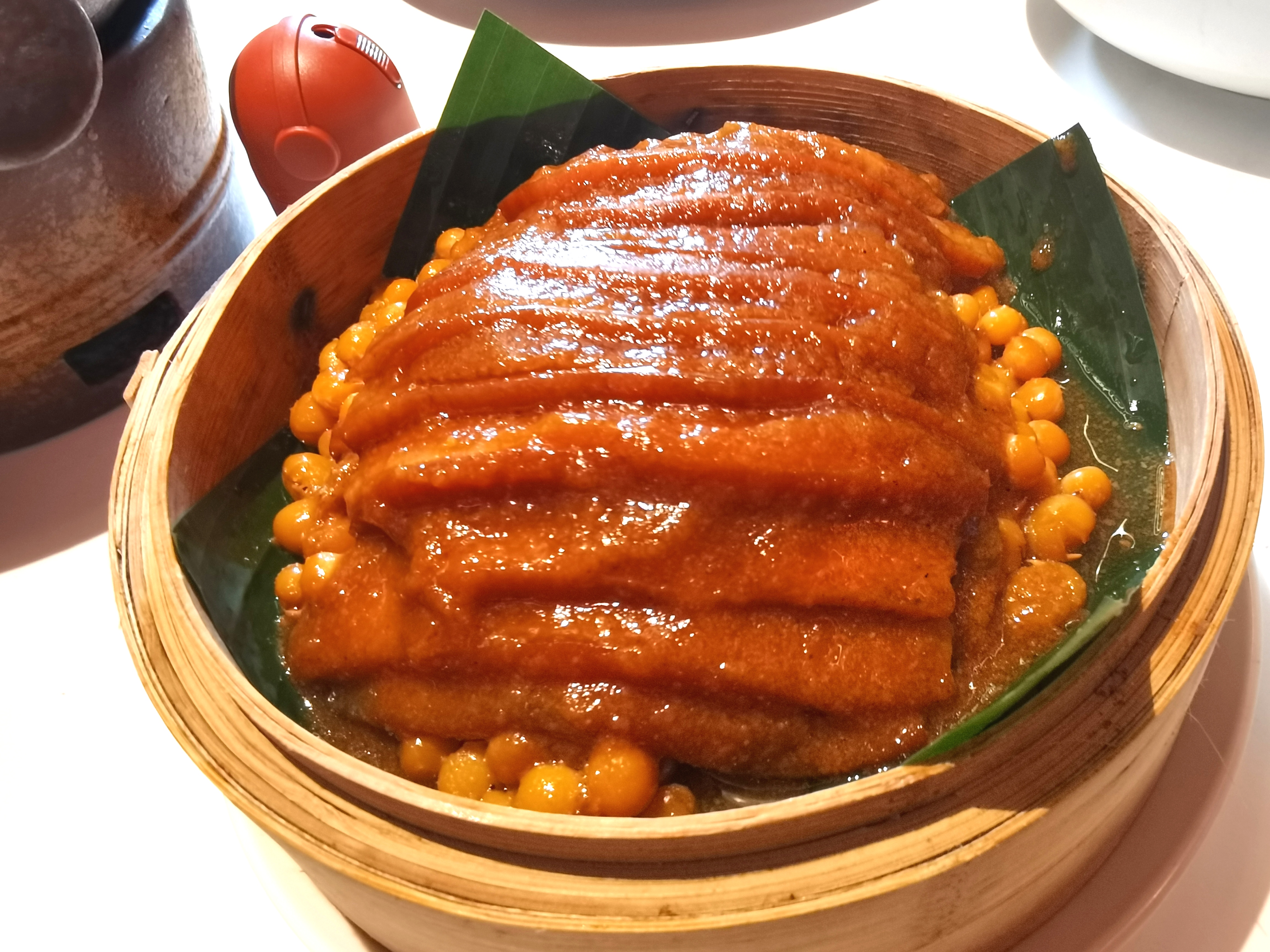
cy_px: 476
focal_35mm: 26
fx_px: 954
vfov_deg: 53.1
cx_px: 635
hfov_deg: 67.3
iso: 125
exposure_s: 1/33.3
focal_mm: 2.26
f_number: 2.2
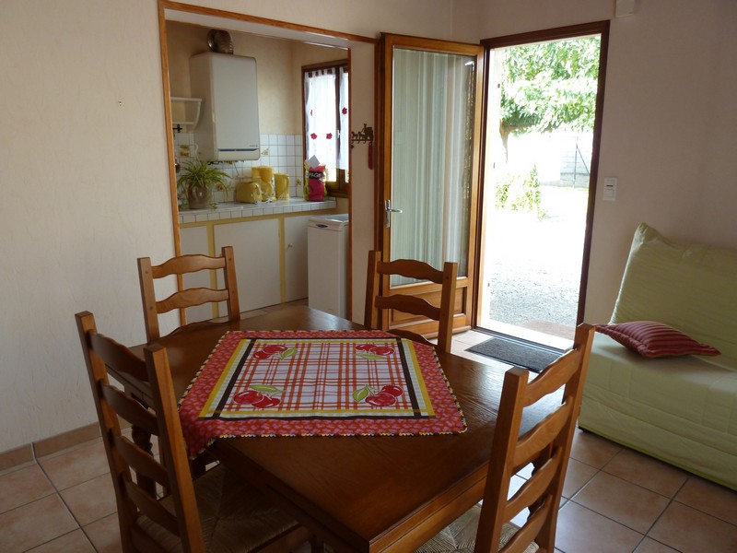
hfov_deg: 69.4
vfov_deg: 54.9
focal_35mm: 25
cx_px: 368
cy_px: 276
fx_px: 532
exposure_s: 1/30
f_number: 3.3
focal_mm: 4.1
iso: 125
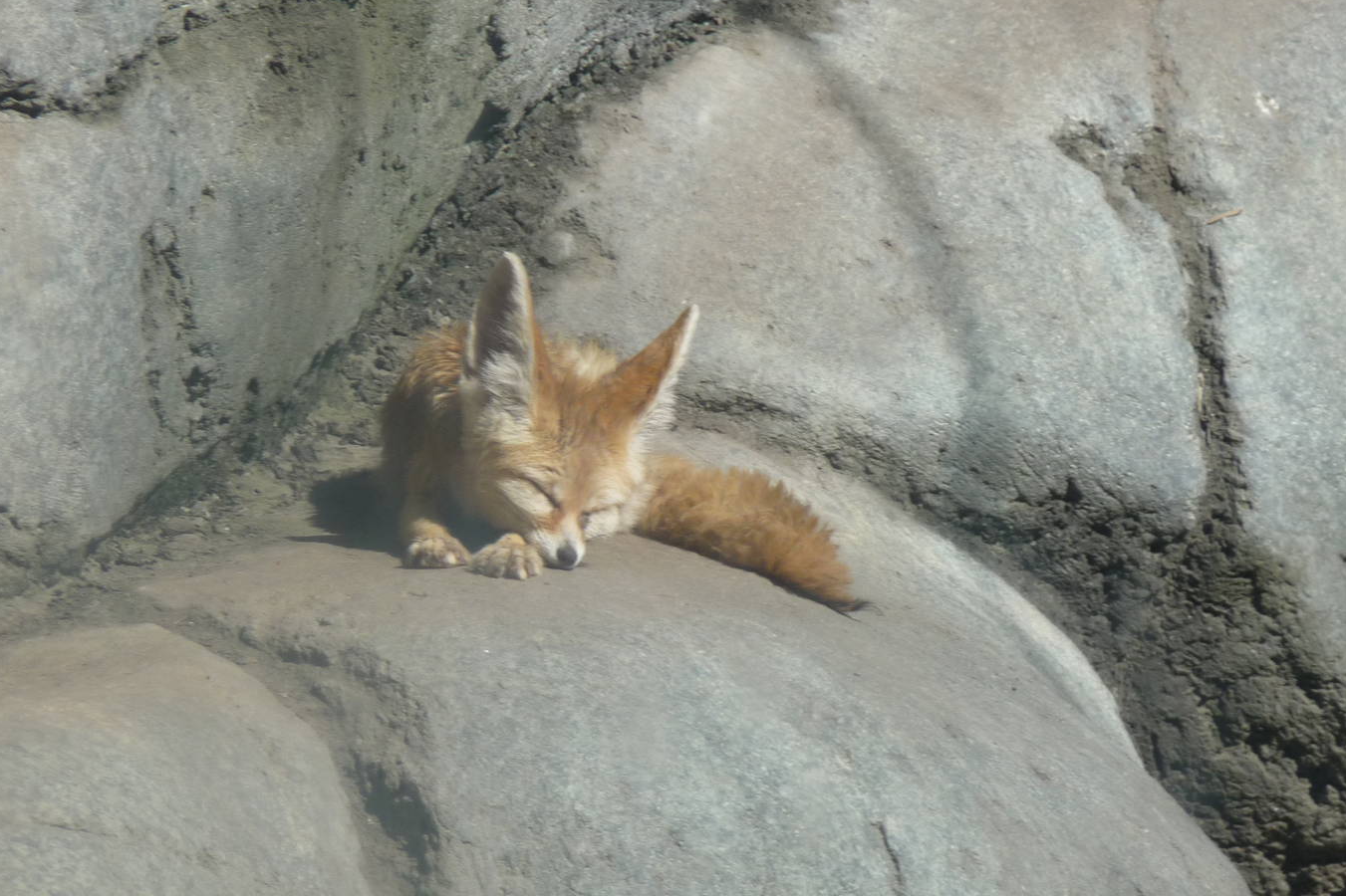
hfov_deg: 6.0
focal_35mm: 345
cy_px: 434
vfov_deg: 4.0
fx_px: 12895
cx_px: 600
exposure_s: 1/320
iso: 100
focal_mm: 47
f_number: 4.9
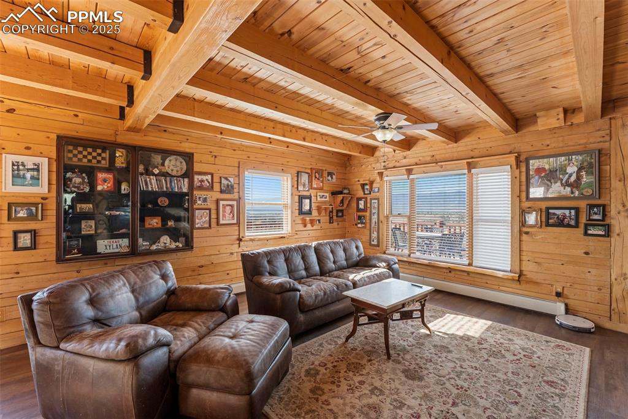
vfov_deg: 76.2
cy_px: 210
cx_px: 314
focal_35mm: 15
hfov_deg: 99.3
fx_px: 267
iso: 500
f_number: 8
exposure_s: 1/6
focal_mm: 15.3
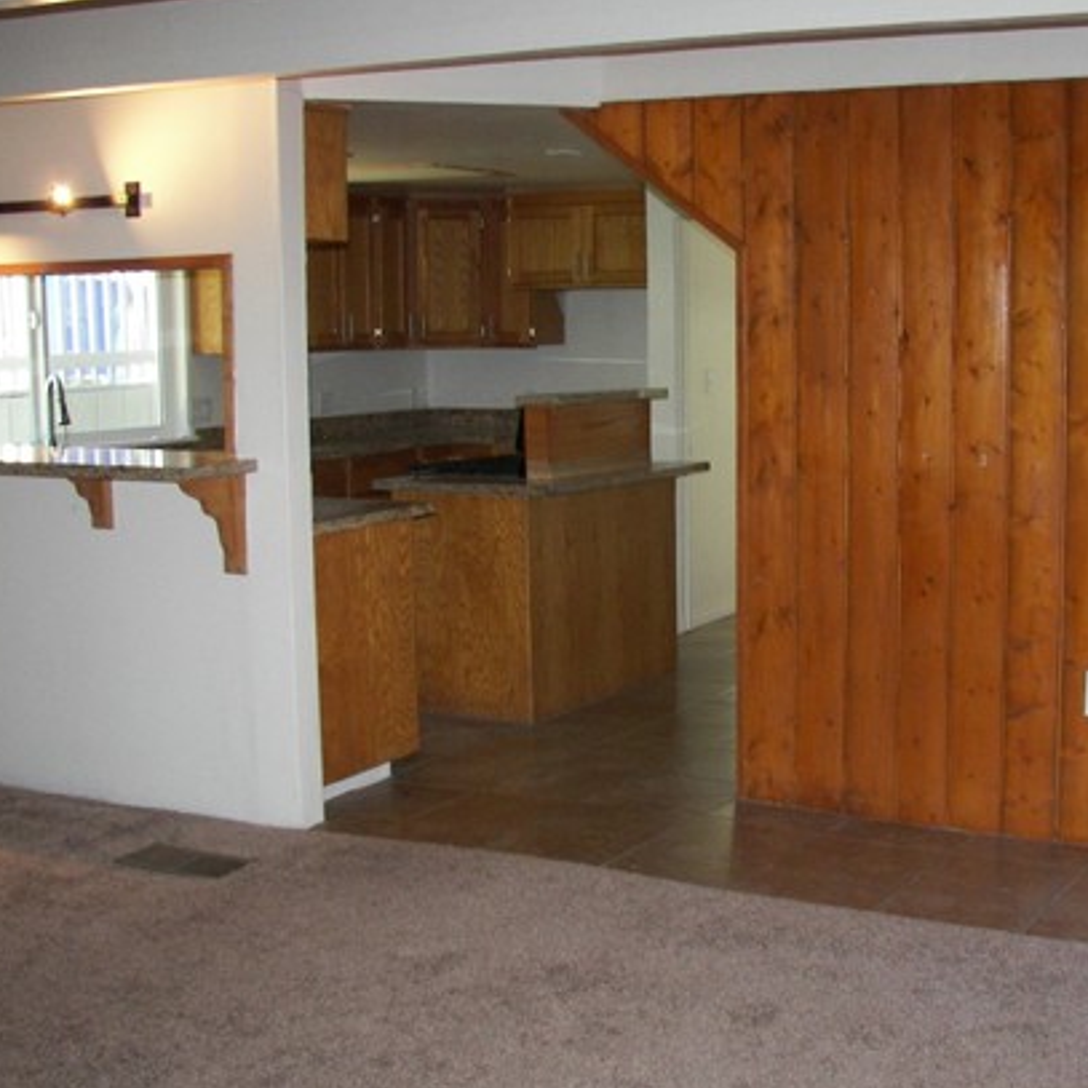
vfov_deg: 34.0
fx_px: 1778
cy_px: 585
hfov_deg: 33.8
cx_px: 708
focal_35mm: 50
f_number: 2.8
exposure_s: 1/30
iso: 125
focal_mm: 6
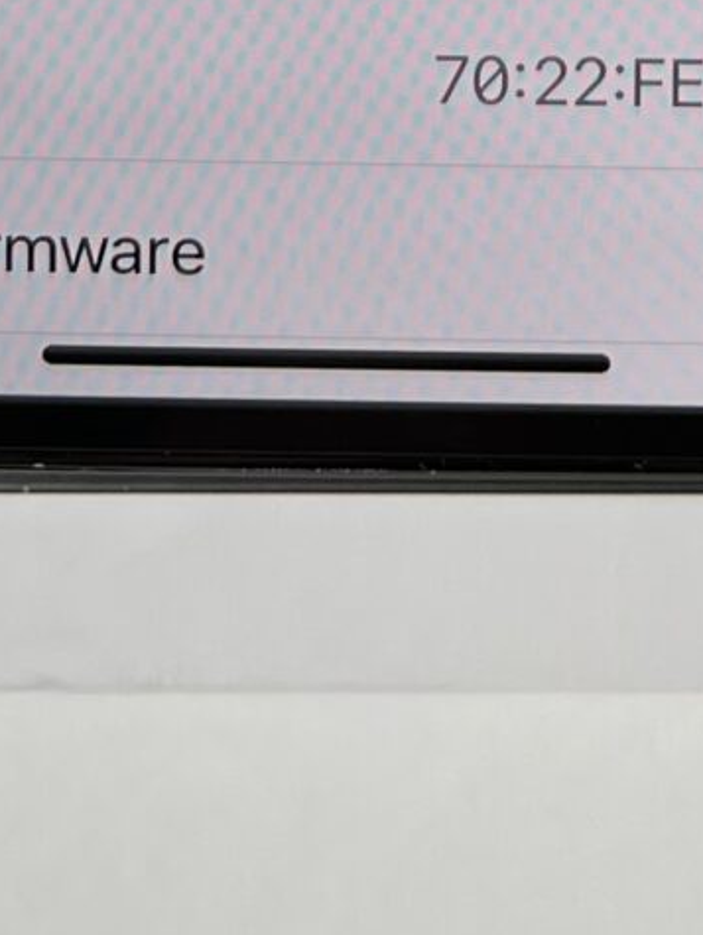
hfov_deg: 10.6
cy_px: -1155
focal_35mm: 140
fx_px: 3786
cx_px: 429
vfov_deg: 11.9
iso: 50
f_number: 1.6
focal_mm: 5.1
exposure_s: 1/122
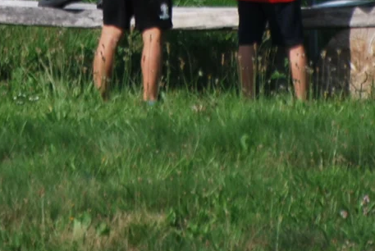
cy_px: -260
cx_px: 101
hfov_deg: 1.1
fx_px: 19713
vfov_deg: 0.7
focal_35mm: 1890
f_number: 5.6
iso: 160
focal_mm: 300
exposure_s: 1/1000
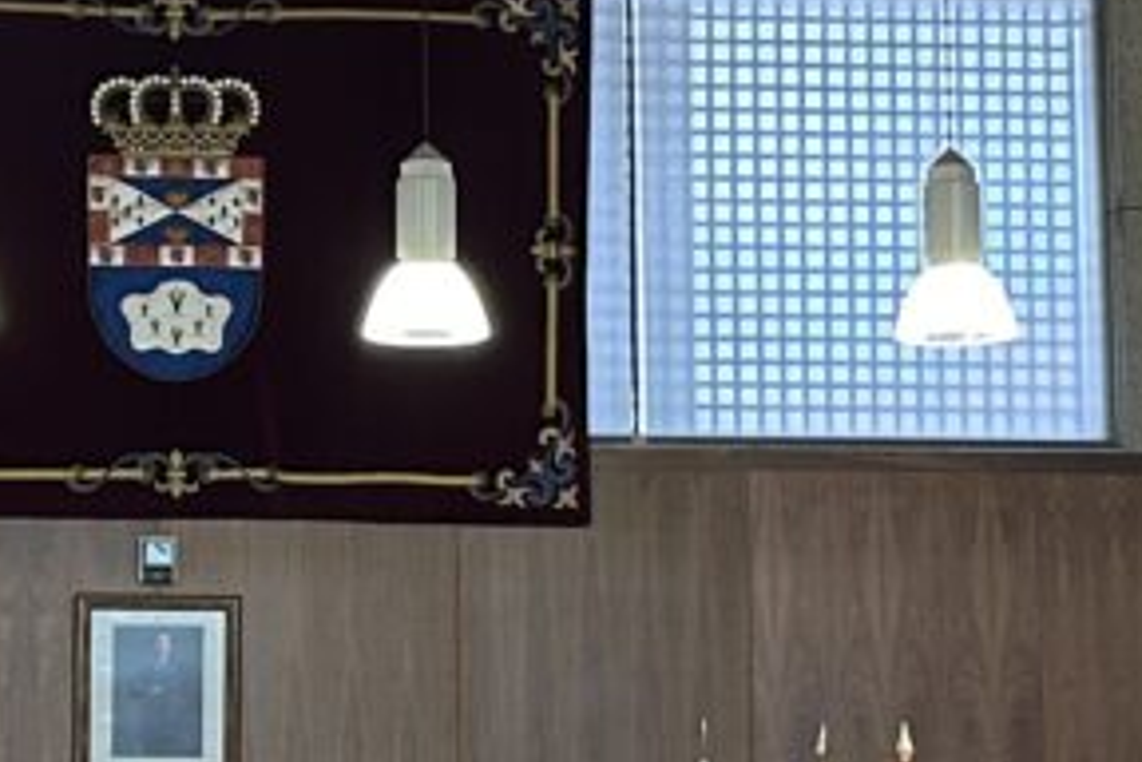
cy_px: 458
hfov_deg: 14.5
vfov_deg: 9.7
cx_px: 527
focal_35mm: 141
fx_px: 4472
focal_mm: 5.7
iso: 200
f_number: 1.5
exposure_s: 1/50
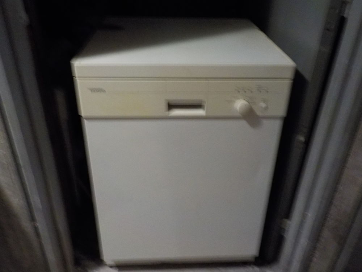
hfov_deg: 60.0
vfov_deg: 46.8
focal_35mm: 30
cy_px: 136
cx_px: 181
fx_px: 314
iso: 800
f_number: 3.3
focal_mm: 4.1
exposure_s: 1/13
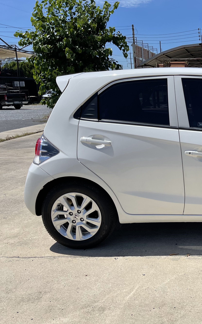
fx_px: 370
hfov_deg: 27.7
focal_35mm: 42
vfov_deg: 47.2
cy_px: 174
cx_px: 226
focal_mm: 5.1
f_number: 1.6
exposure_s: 1/5128
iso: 32
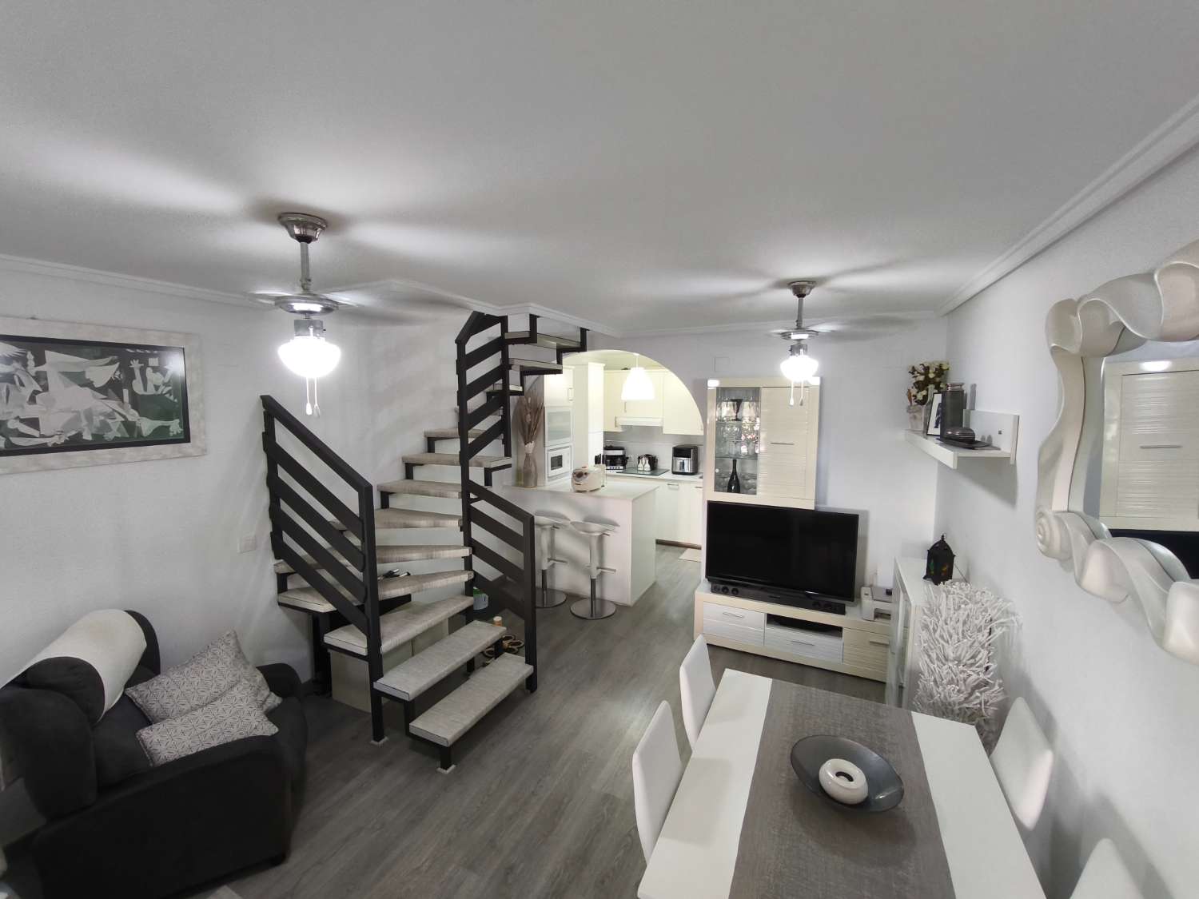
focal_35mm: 15
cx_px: 600
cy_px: 450
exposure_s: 1/33.3
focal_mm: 1.91
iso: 250
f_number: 2.2
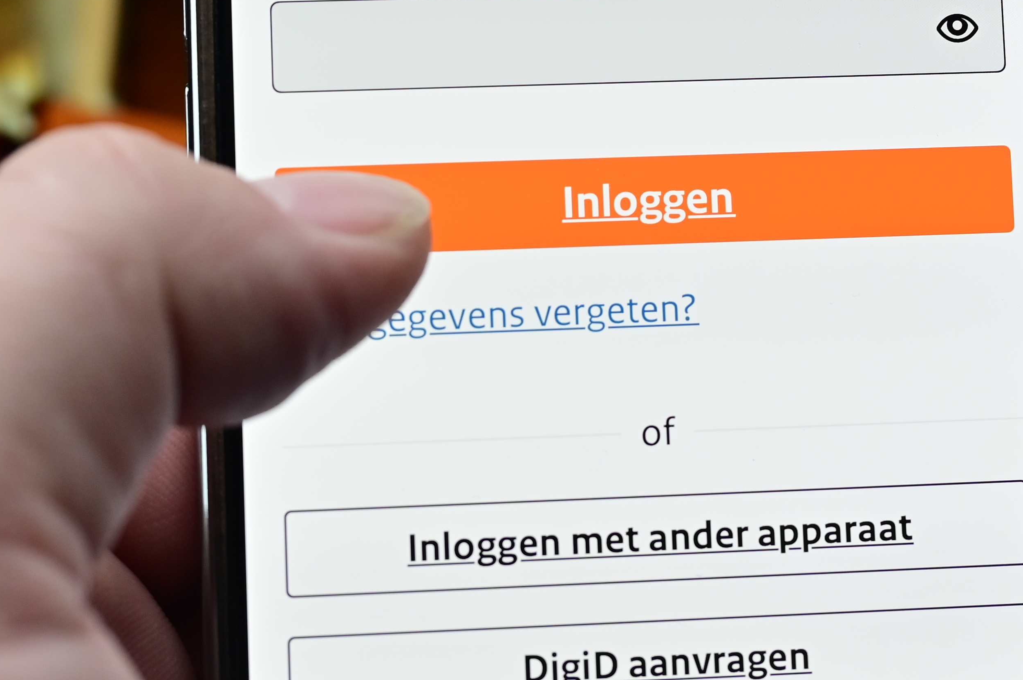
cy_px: 85
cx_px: 716
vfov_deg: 11.7
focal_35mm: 116
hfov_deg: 17.6
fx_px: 3294
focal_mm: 48
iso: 640
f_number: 5
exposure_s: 1/200
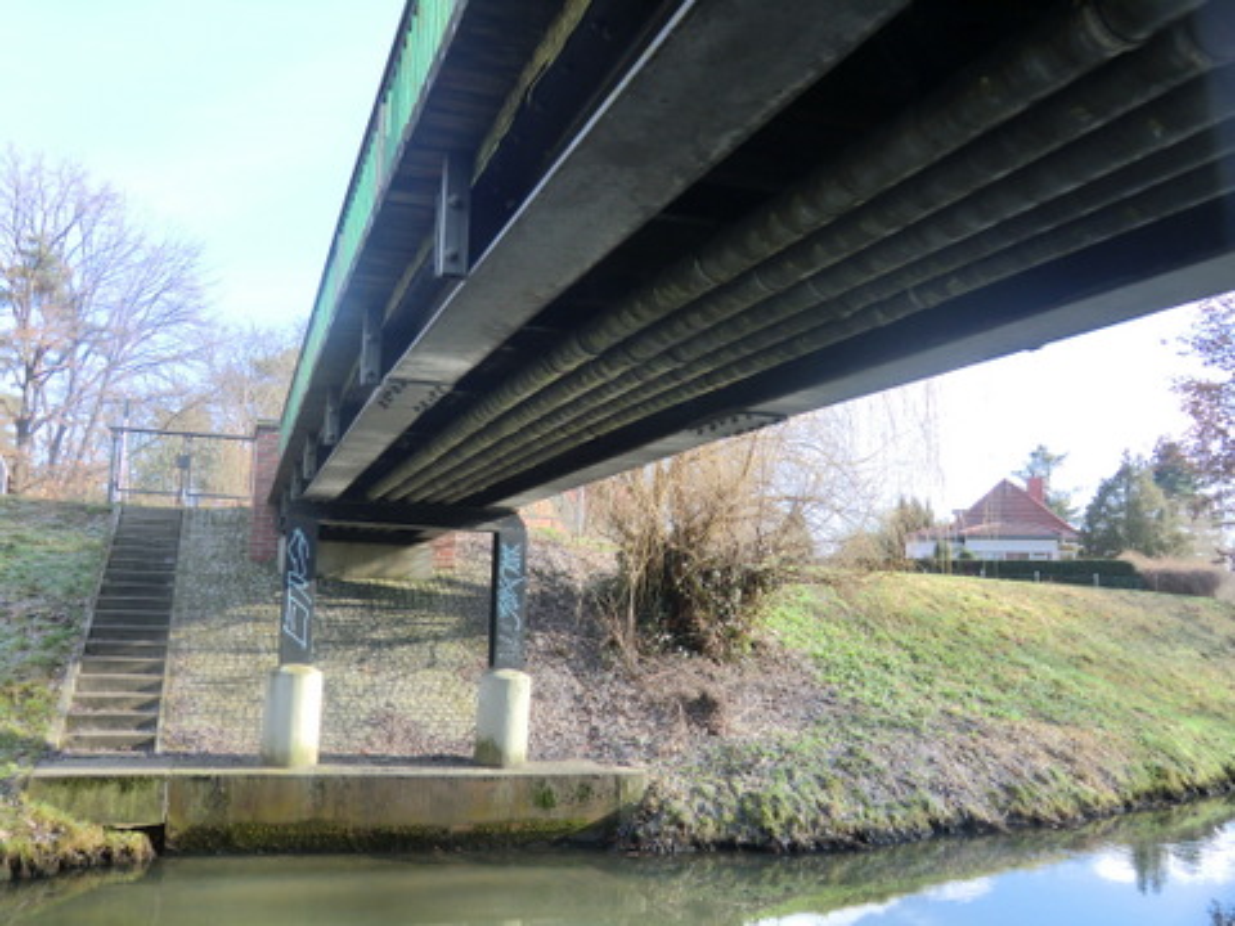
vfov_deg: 48.2
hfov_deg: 61.7
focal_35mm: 29
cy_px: 463
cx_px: 618
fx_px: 1035
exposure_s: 1/125
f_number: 3.5
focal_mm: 5.2
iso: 64
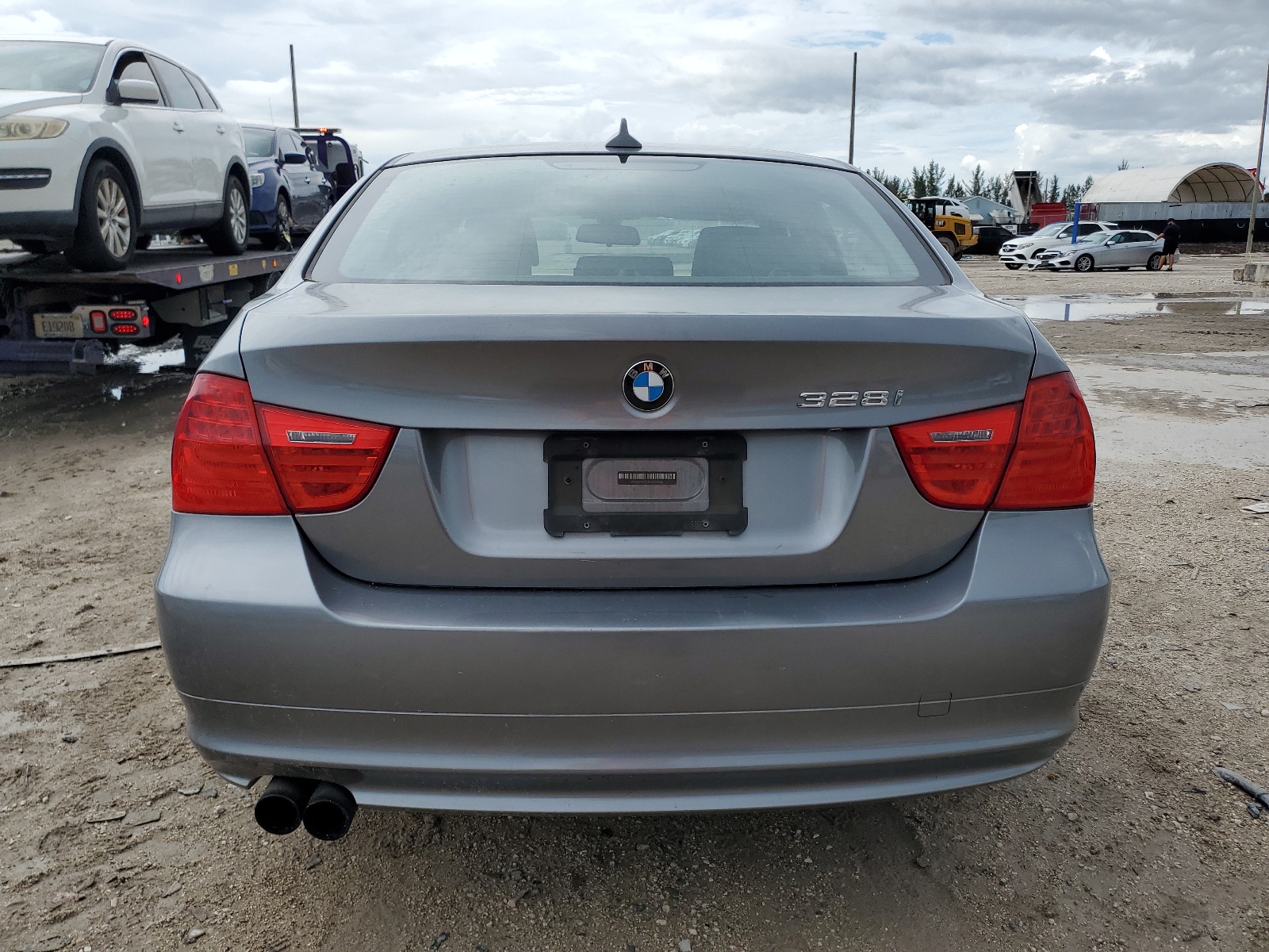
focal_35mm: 26
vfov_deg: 53.1
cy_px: 476
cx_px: 634
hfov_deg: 67.3
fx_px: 953
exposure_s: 1/2500
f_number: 1.5
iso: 50
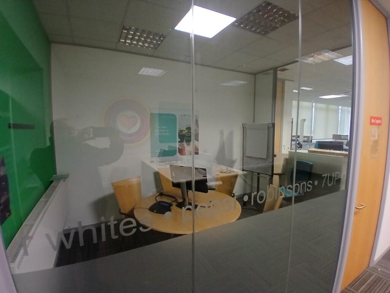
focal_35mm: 17
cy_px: 146
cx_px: 195
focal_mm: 1.4
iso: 320
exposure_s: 1/25
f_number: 2.2
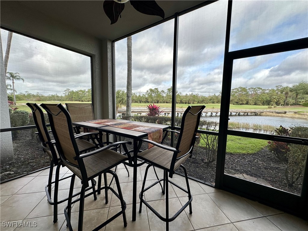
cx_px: 154
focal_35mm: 14
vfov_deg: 85.7
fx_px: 125
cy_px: 116
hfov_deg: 102.1
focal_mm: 2.22
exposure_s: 1/342
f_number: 2.2
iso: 40
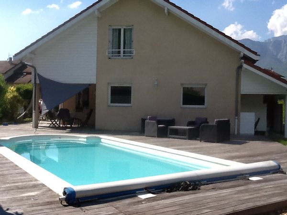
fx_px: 365
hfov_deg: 42.9
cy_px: 108
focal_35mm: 44
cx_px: 144
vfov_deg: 32.9
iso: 40
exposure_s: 1/1274
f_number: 2.4
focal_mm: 2.03
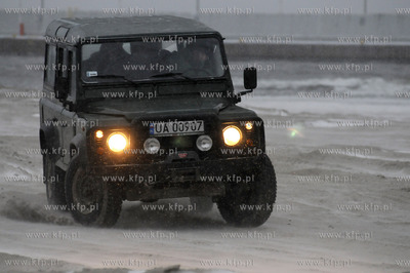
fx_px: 3158
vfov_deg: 4.9
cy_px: 136
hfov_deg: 7.4
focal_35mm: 278
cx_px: 205
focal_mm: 185
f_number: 4
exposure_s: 1/640
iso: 800
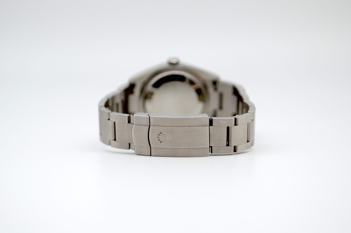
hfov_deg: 22.7
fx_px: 876
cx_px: 176
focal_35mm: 90
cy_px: 116
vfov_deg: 15.1
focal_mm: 60
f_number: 3.2
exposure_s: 1/400
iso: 200
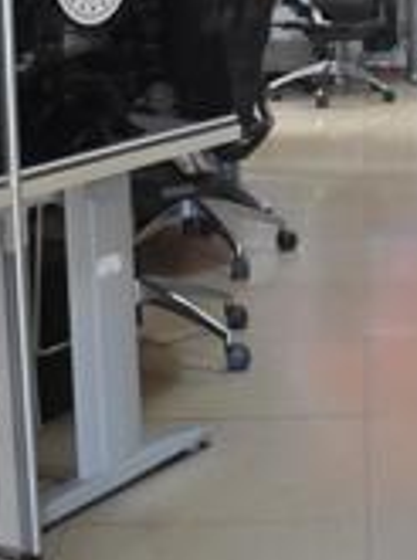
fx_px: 1564
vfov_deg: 19.6
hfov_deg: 14.6
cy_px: -20
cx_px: 537
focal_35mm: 97
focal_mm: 18
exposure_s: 1/60
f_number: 4
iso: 2500
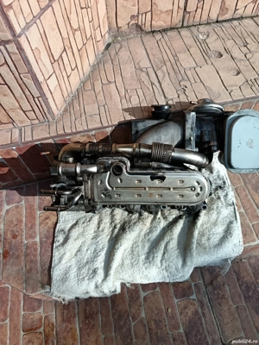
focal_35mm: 24
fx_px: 239
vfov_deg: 71.6
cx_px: 130
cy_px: 172
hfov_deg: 56.8
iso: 224
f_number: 1.75
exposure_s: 1/900
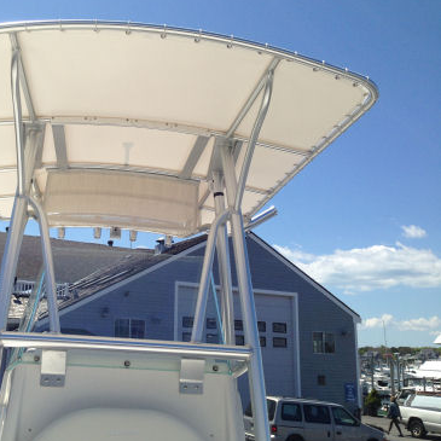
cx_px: 141
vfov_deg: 41.9
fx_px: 577
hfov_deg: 41.2
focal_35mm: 40
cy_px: 219
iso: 50
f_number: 2.4
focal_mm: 4.12
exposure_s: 1/2463
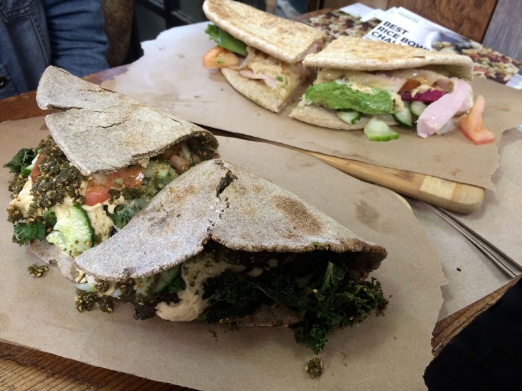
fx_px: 437
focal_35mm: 29
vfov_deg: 48.2
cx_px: 261
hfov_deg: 61.7
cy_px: 196
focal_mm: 4.15
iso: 160
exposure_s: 1/30
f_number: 2.2
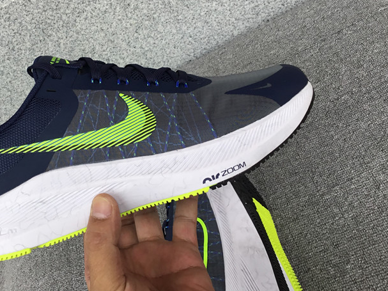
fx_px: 515
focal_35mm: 46
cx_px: 103
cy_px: 101
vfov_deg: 31.3
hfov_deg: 40.2
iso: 25
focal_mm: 3.3
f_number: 2.4
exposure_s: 1/107
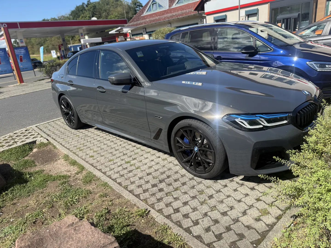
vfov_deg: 56.8
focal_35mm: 24
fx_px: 229
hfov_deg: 71.6
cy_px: 124
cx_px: 166
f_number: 1.78
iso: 80
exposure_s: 1/2907
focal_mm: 6.76
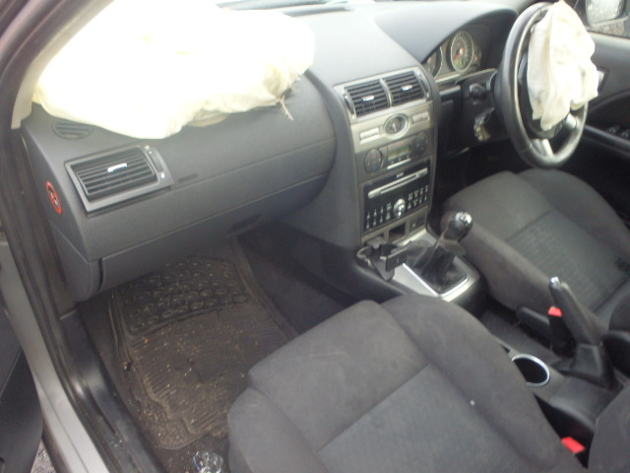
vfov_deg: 49.7
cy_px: 236
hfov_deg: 63.4
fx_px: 510
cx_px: 315
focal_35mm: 28
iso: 200
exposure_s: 1/30
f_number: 3.9
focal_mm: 5
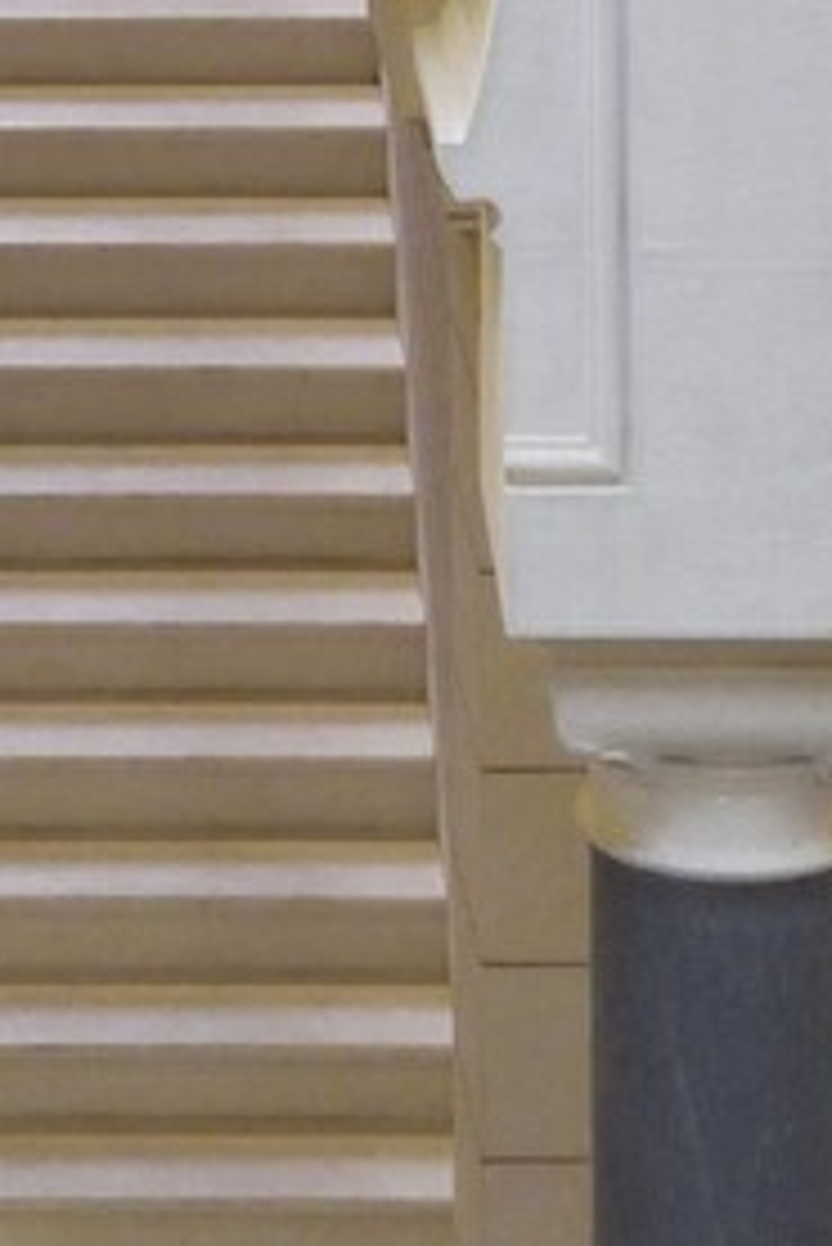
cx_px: -121
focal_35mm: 254
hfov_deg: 5.4
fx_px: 8794
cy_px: -2339
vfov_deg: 7.3
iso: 1600
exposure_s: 1/80
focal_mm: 44
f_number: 7.1
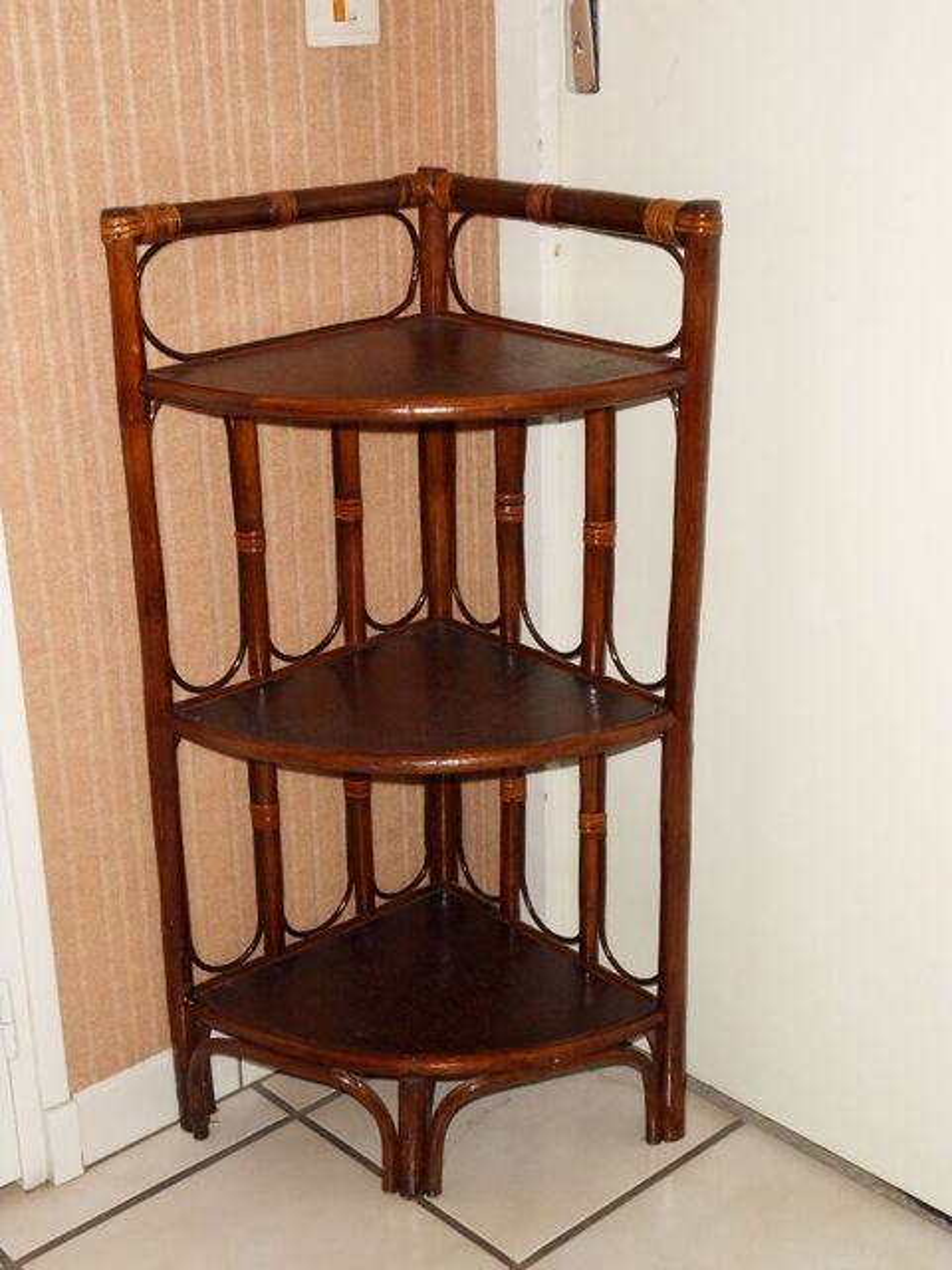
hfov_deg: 28.0
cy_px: 635
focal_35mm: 52
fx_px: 1907
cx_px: 476
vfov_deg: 36.8
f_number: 4.5
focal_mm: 9.1
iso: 200
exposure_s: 1/45
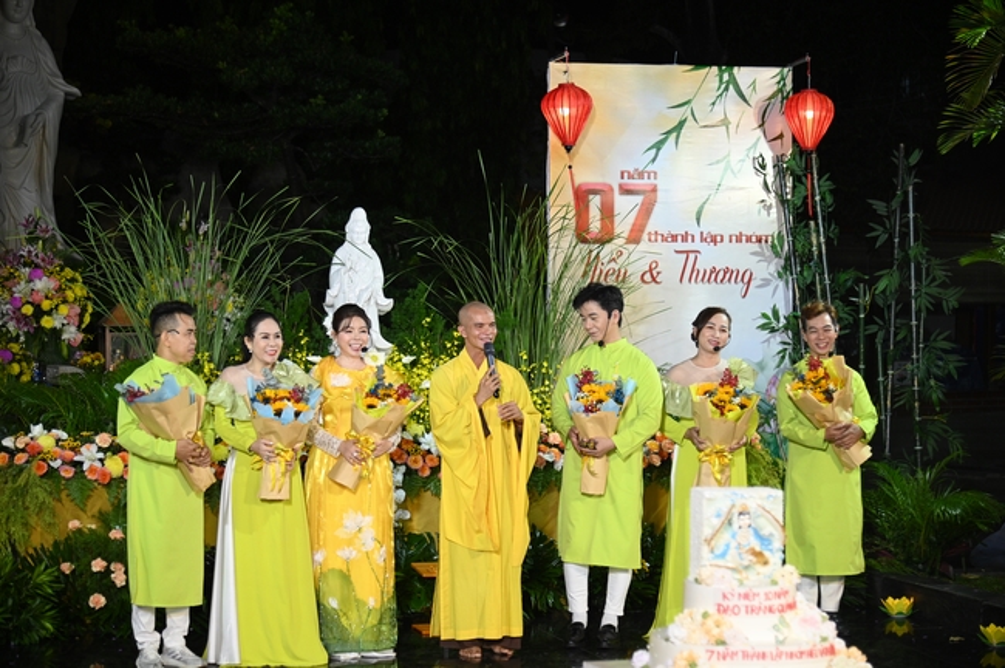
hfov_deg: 28.9
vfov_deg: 19.4
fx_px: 1952
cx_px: 502
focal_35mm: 70
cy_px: 334
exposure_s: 1/200
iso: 2500
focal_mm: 70
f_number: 4
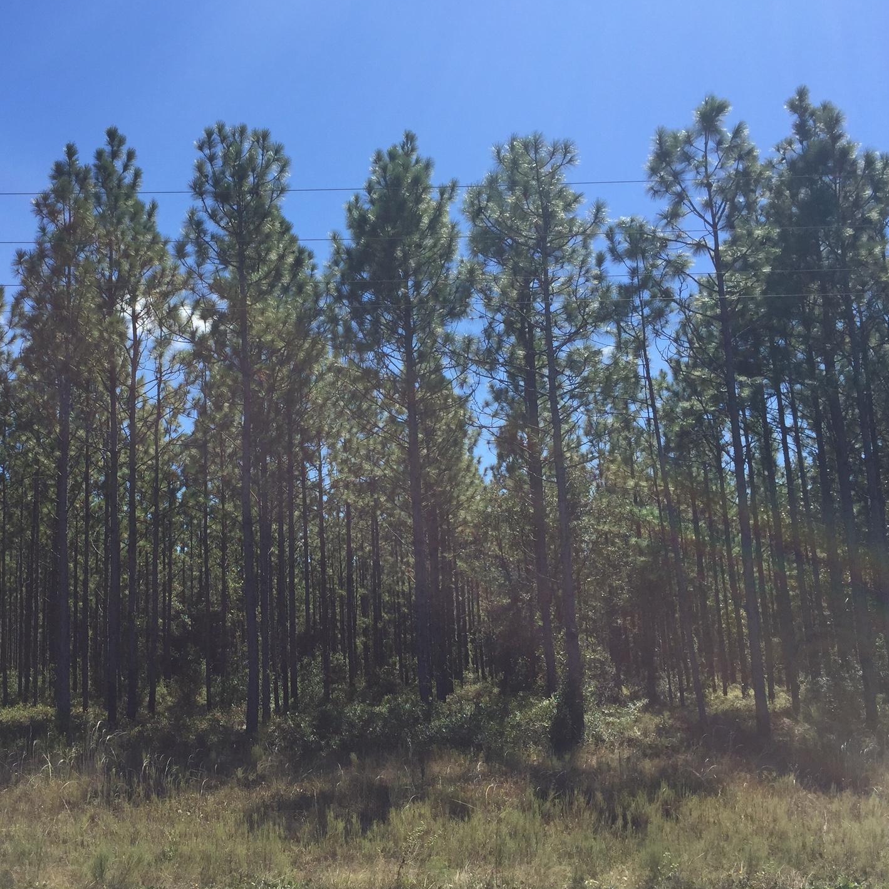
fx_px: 1075
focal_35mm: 37
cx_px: 251
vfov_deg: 44.9
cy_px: 472
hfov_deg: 43.8
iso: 32
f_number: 2.2
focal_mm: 4.15
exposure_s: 1/2083
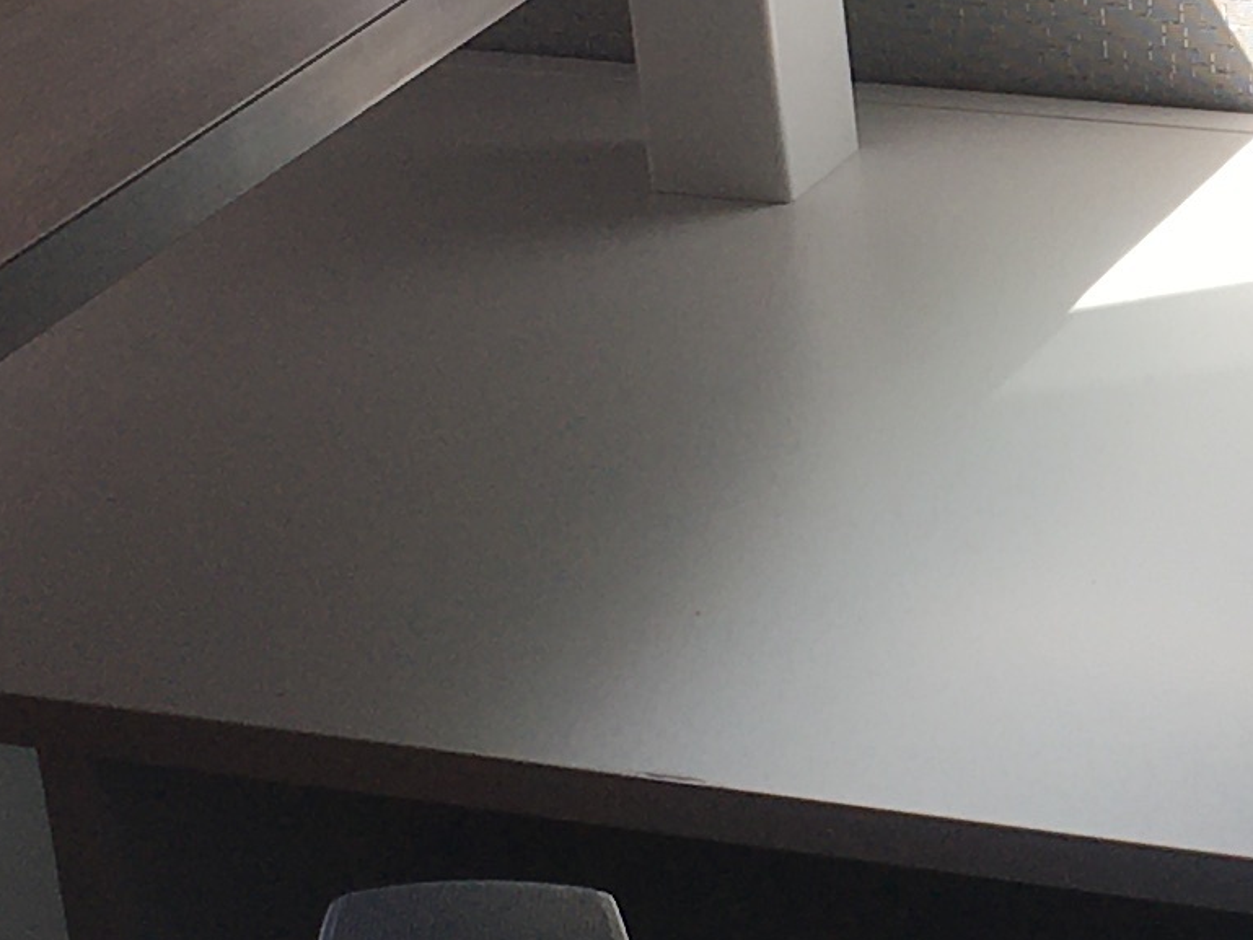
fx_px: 5503
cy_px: 363
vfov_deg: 9.8
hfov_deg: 12.7
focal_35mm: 152
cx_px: 1396
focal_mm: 4.15
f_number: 2.2
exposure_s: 1/422
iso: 25
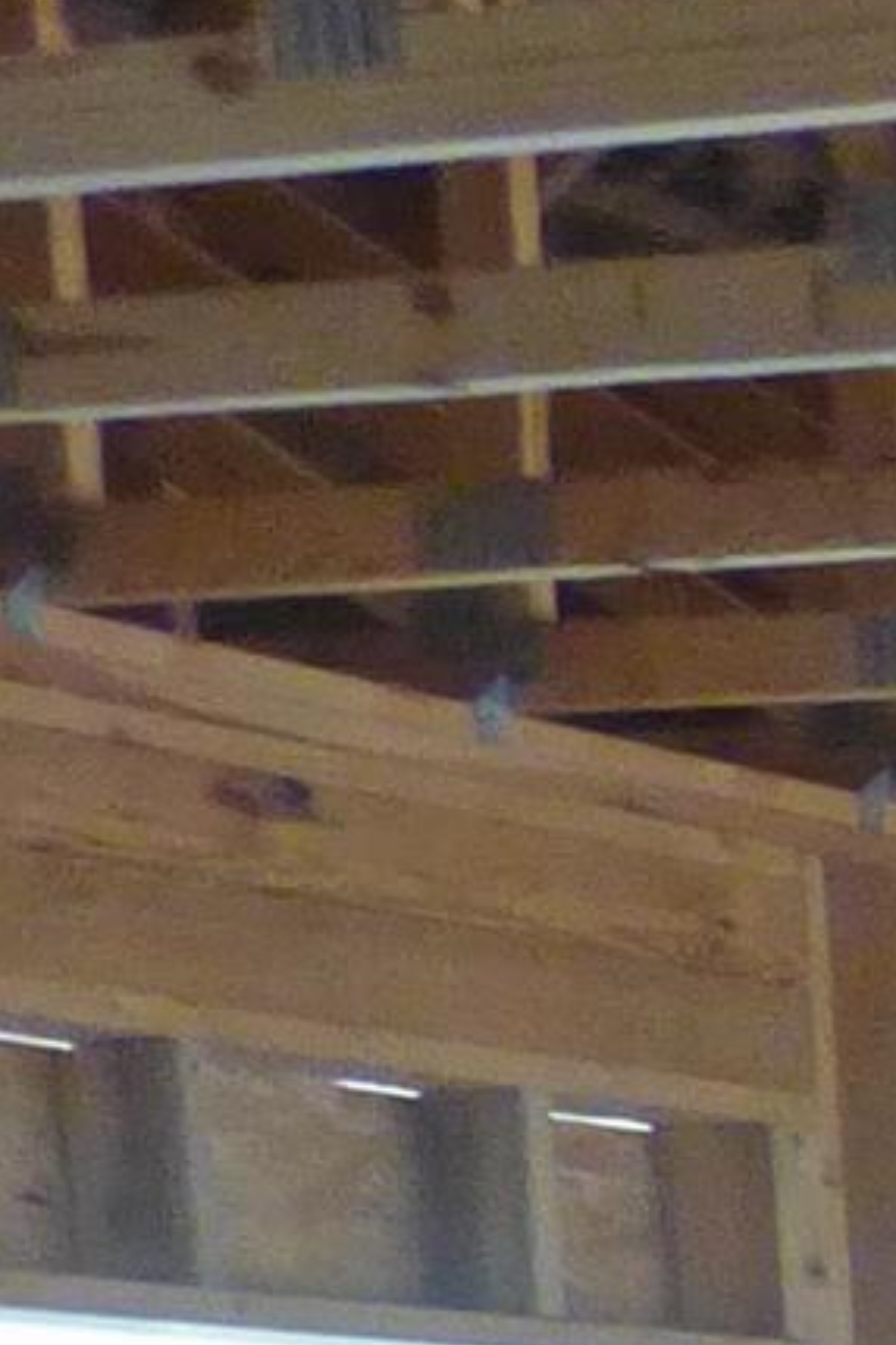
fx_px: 5562
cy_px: 2389
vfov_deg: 12.6
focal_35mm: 149
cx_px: 3656
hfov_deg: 6.9
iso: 400
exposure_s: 1/50
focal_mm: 3.58
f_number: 2.8
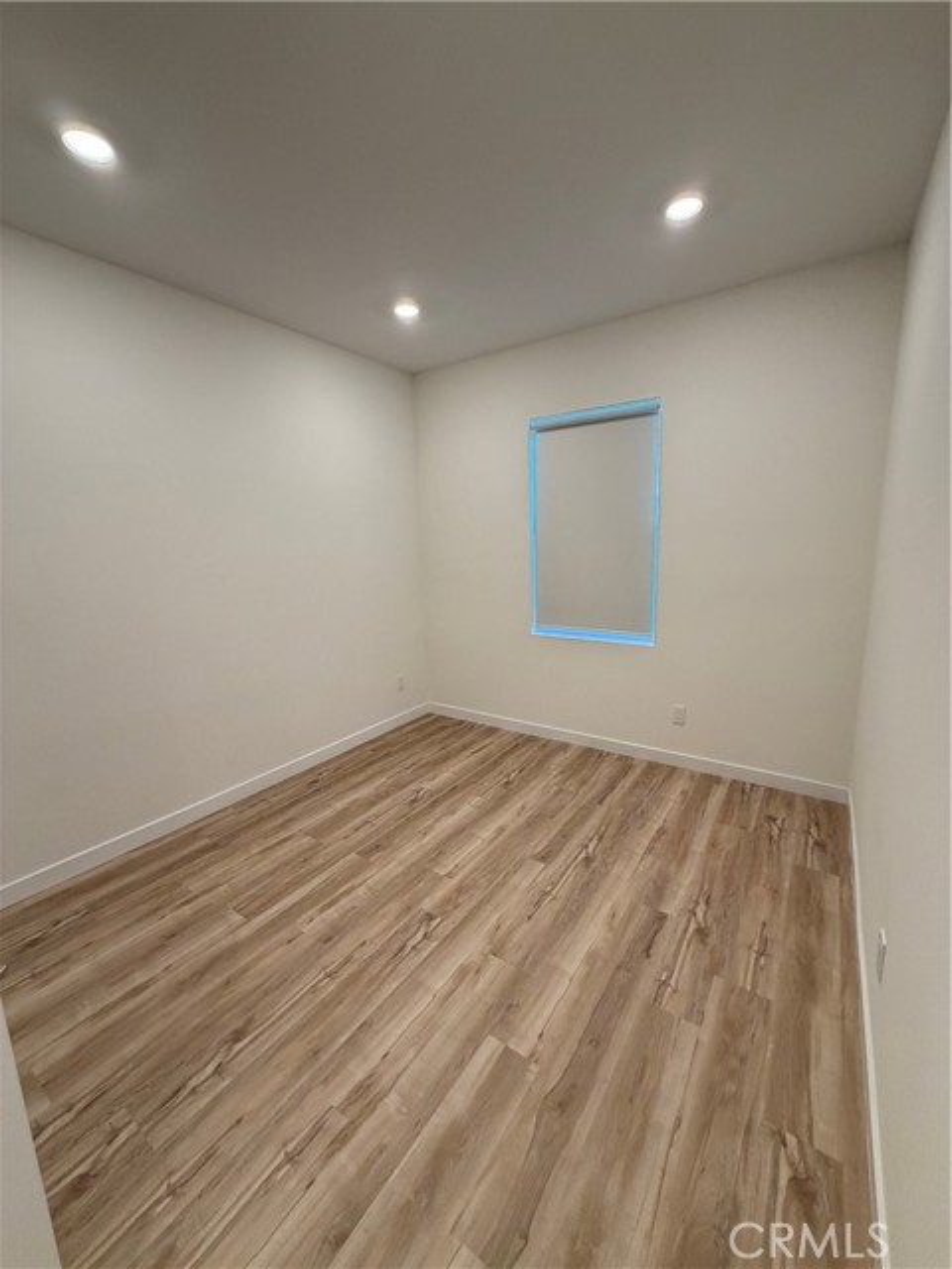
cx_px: 476
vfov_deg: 102.1
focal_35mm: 14
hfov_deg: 85.7
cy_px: 634
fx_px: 513
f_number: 2.2
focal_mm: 2.22
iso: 250
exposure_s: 1/120
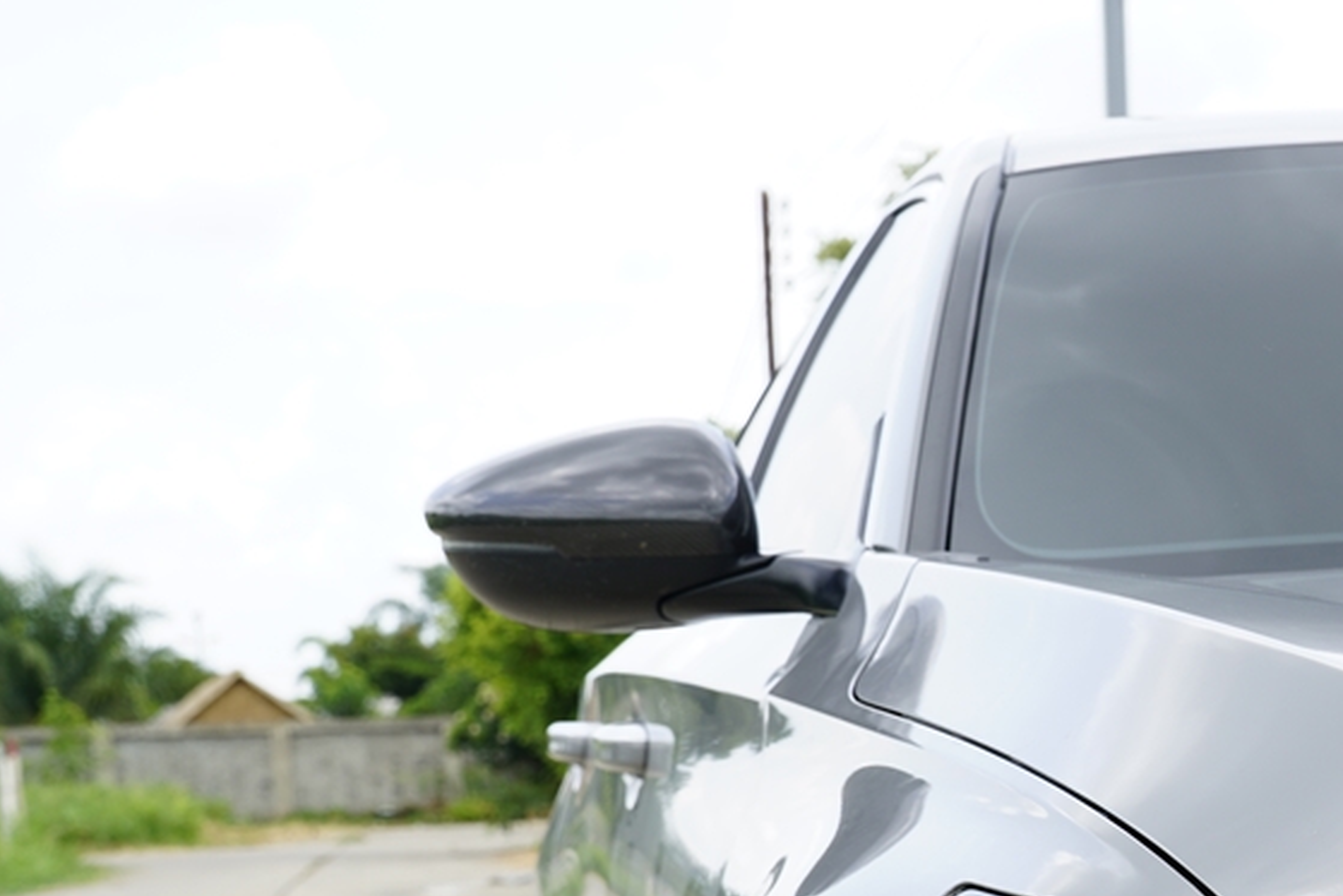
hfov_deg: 16.6
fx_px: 4403
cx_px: 1614
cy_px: 1164
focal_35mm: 118
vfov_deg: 11.3
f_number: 7.1
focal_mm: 44
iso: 100
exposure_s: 1/100
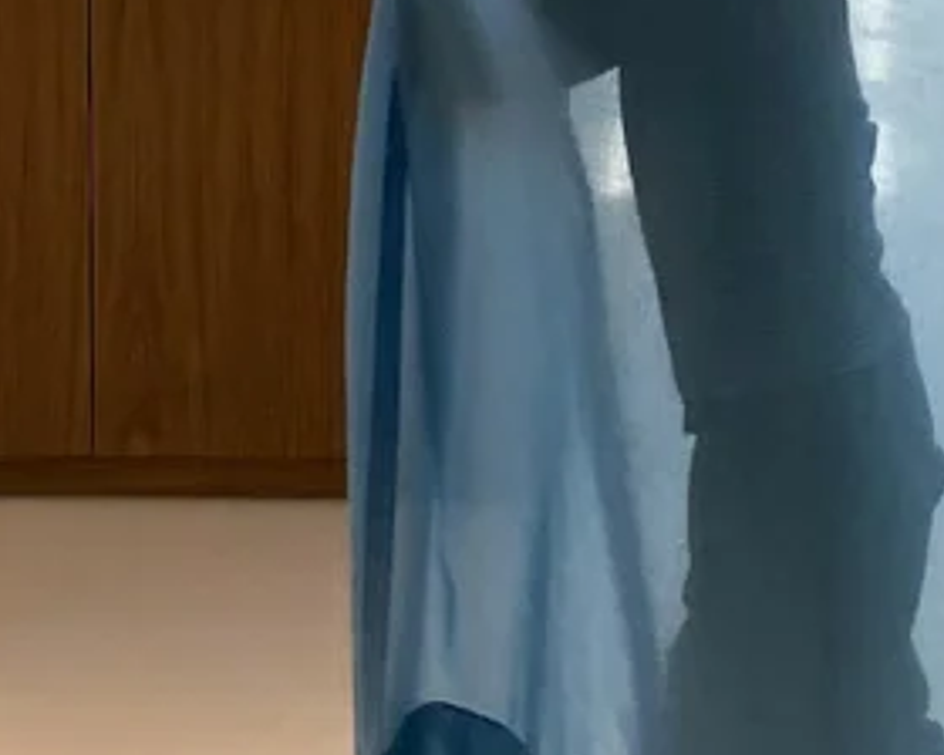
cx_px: 101
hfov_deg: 13.2
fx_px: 4051
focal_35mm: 145
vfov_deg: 9.6
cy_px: -944
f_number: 1.8
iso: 32
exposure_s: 1/158
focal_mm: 4.2
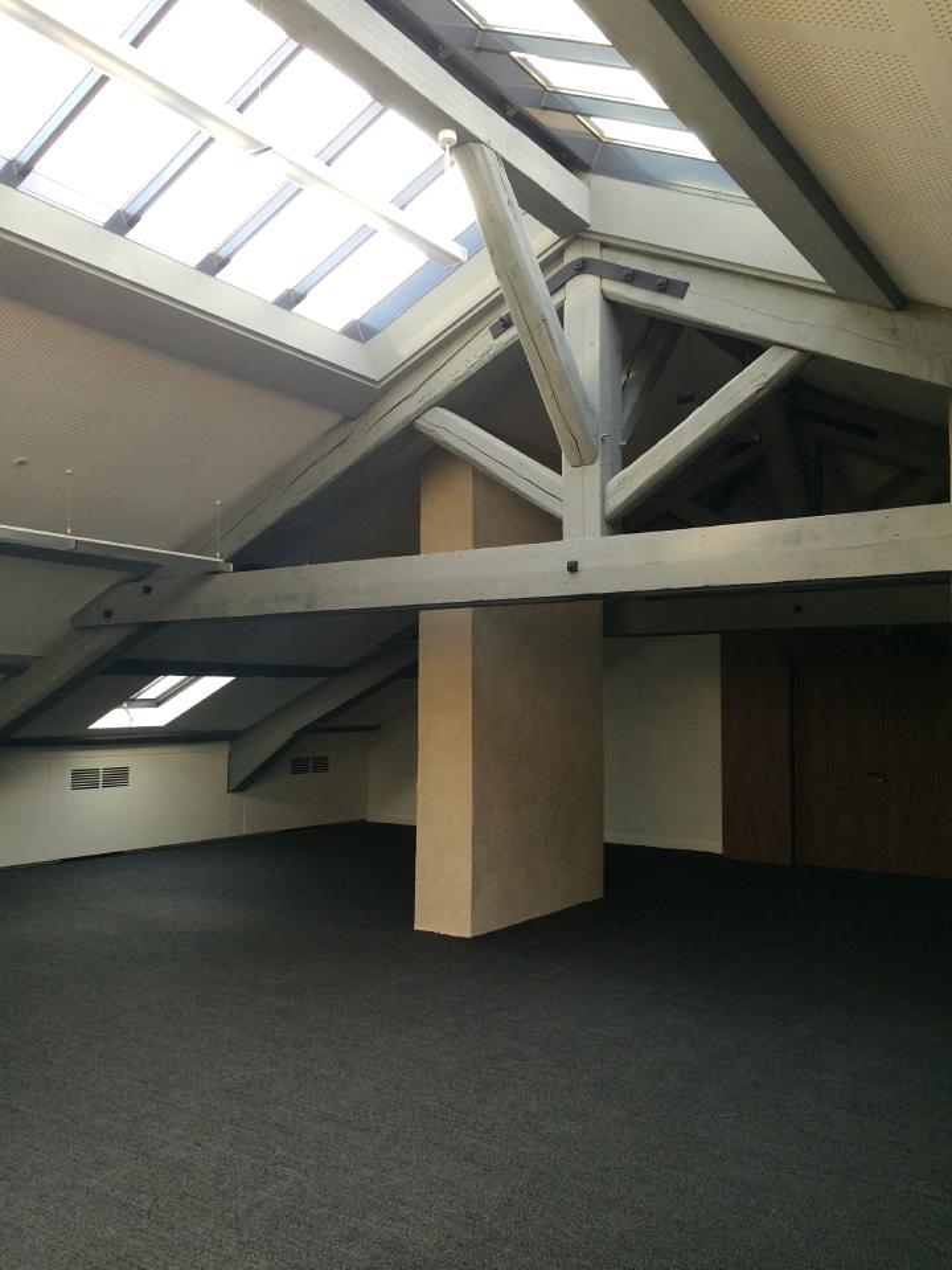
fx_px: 1063
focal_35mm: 29
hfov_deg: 48.2
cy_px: 635
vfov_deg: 61.7
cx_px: 476
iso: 64
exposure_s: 1/120
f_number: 2.2
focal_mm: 4.15
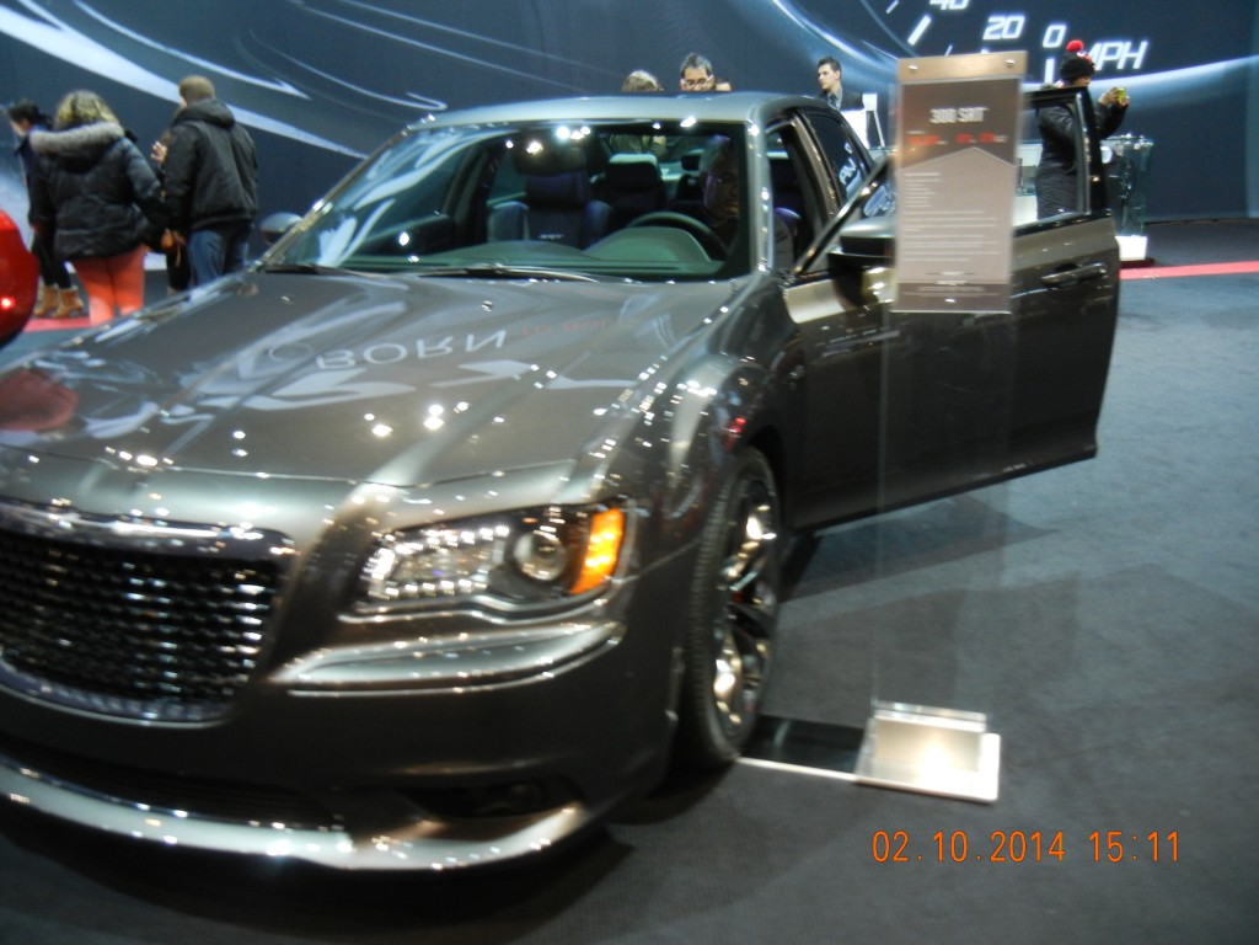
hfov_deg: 60.0
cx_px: 630
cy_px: 472
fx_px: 1091
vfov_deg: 46.8
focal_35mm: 30
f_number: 3.5
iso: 400
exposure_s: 1/34.2
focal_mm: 5.4
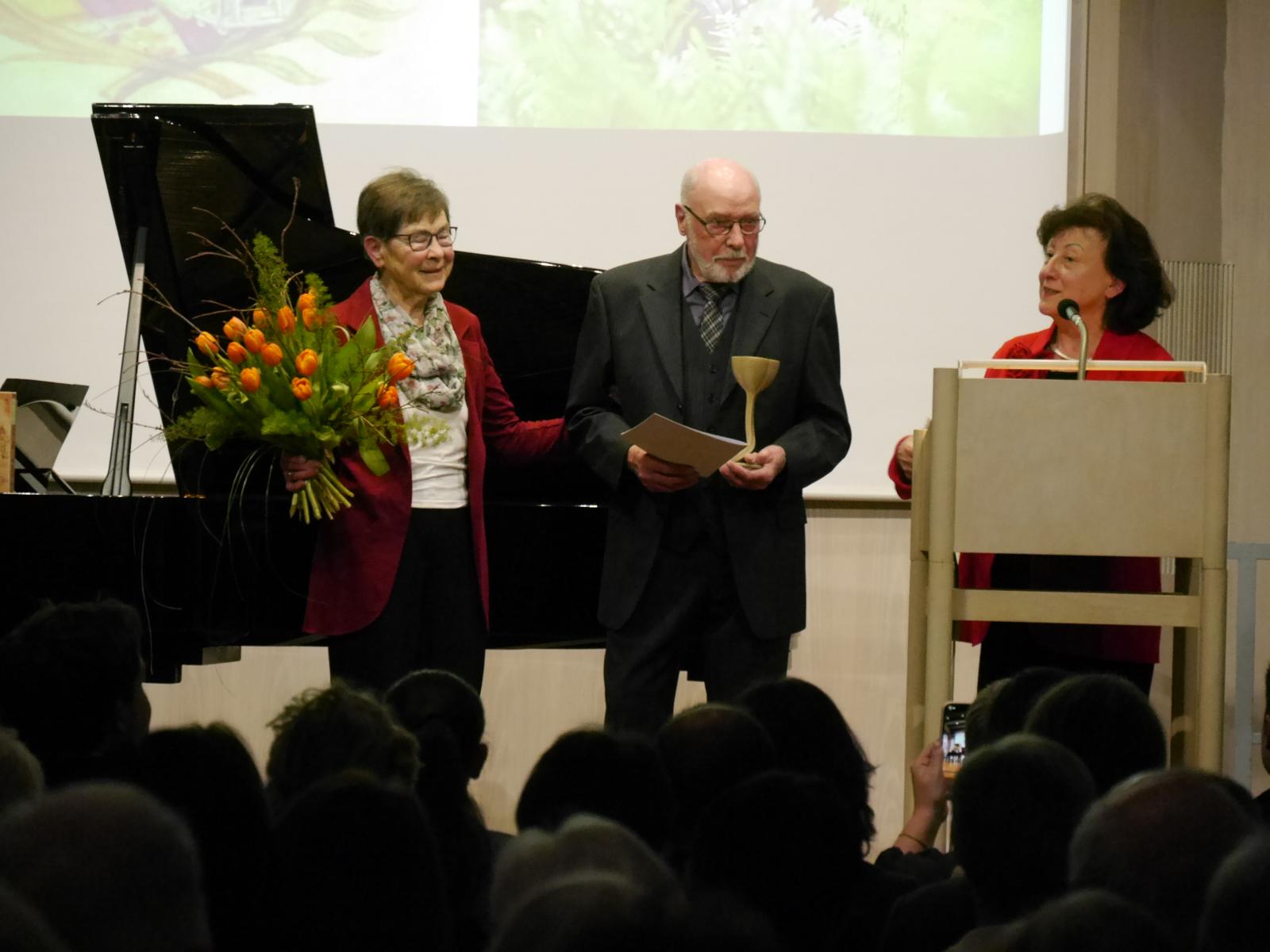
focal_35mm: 194
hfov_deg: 10.2
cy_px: 476
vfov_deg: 7.7
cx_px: 635
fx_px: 7118
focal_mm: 97
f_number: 5.4
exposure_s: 1/80
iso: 3200
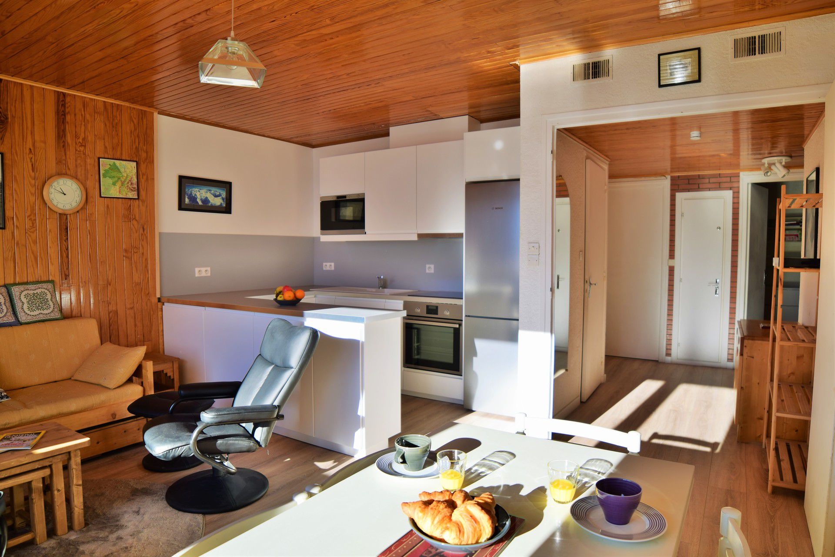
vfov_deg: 59.5
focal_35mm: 21
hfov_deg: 81.2
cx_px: 418
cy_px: 278
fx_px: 487
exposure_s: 1/250
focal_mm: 14
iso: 100
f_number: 2.8
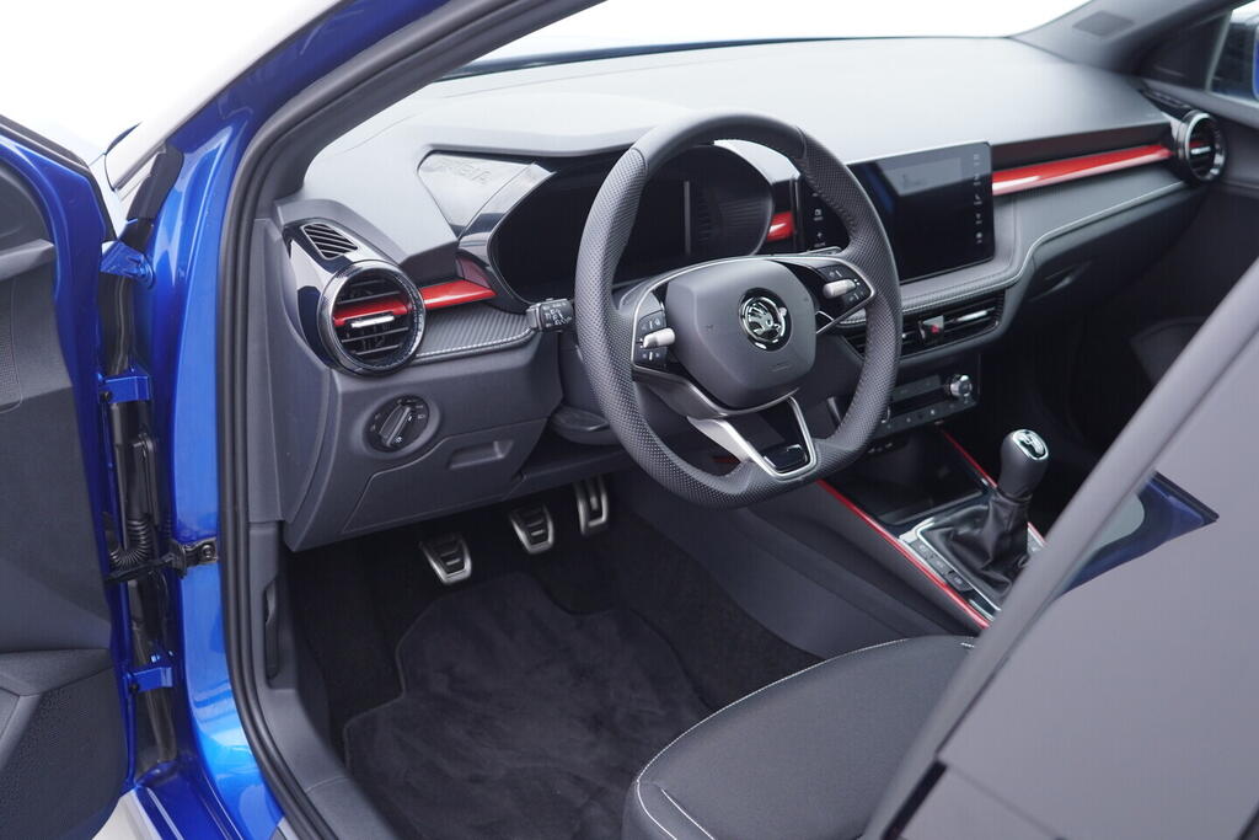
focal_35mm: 36
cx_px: 630
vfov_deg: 36.9
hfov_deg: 53.1
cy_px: 420
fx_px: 1259
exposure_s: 1/40
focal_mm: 24
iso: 250
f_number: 2.8
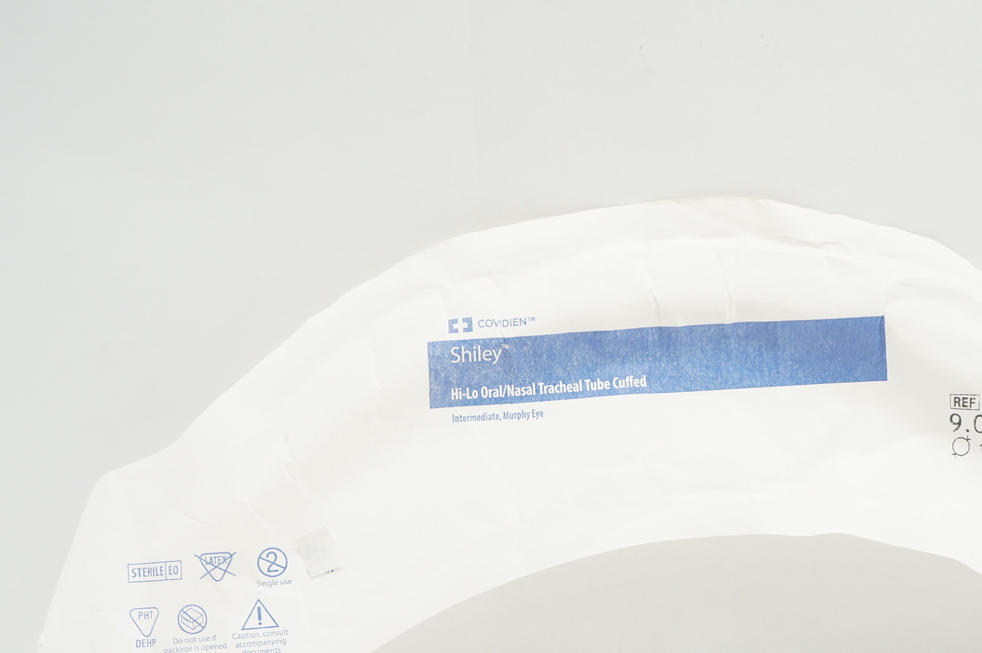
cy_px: 498
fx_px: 1281
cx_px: 651
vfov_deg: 28.1
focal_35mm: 47
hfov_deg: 41.4
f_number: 5.6
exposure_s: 1/30
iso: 200
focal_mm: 18
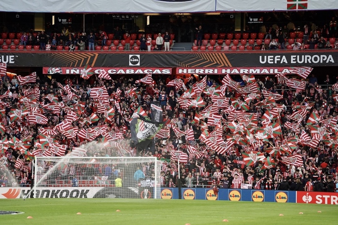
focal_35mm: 200
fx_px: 1878
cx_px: 169
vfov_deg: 6.9
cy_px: 112
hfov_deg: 10.3
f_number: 4
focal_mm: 200
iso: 2000
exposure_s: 1/1000
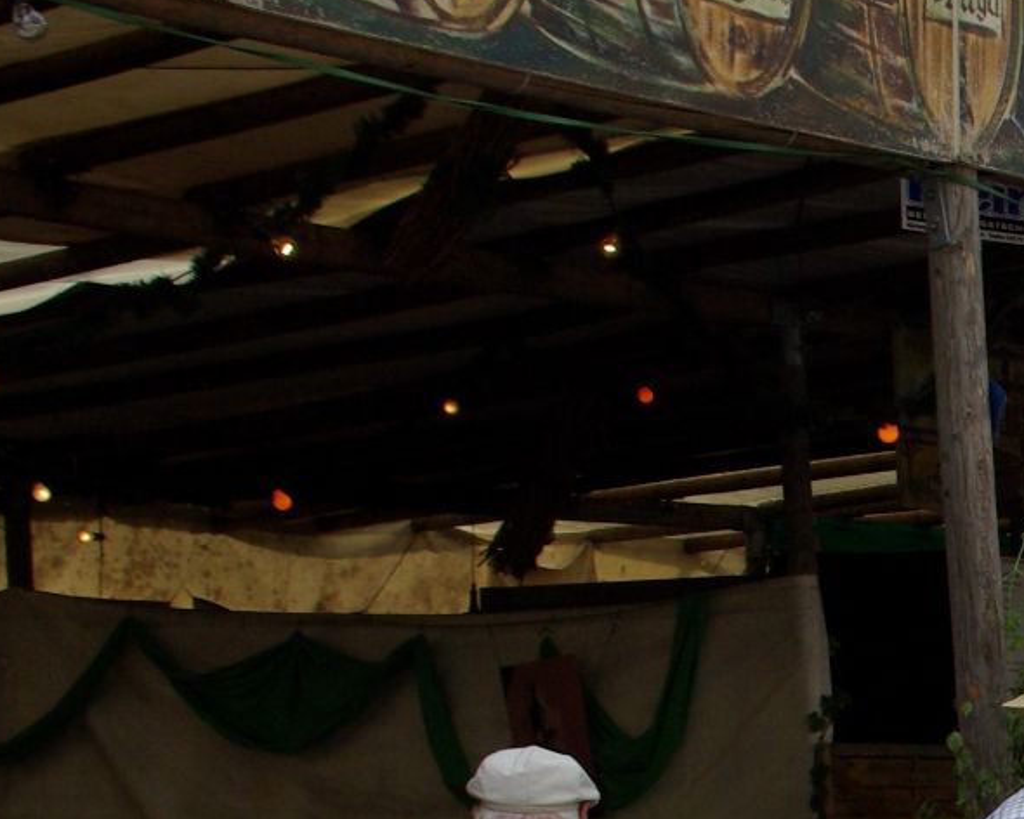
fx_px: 4152
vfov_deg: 11.0
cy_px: 998
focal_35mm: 137
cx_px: 1534
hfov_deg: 13.3
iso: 400
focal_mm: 28
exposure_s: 1/500
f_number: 8
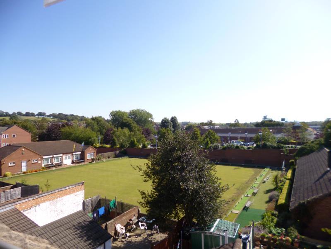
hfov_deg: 71.6
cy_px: 124
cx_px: 166
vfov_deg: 56.8
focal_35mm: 24
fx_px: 229
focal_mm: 4.3
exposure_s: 1/1300
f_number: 2.5
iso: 100
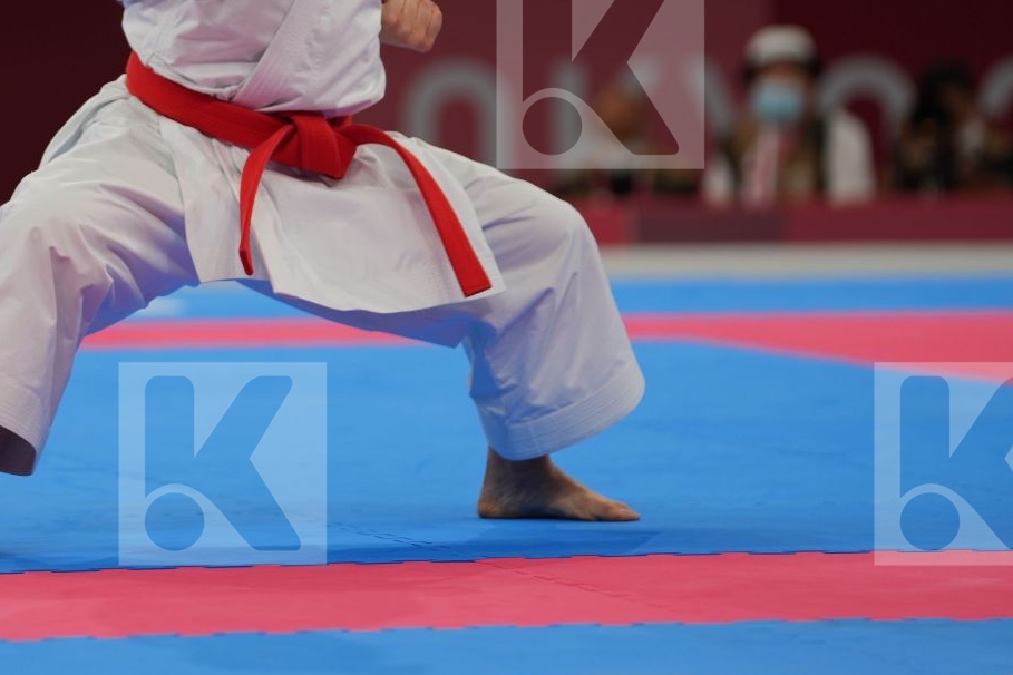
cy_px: 68
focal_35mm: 305
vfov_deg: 4.5
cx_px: 223
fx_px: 8582
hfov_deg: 6.7
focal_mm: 154
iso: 200
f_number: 2.8
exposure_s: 1/500
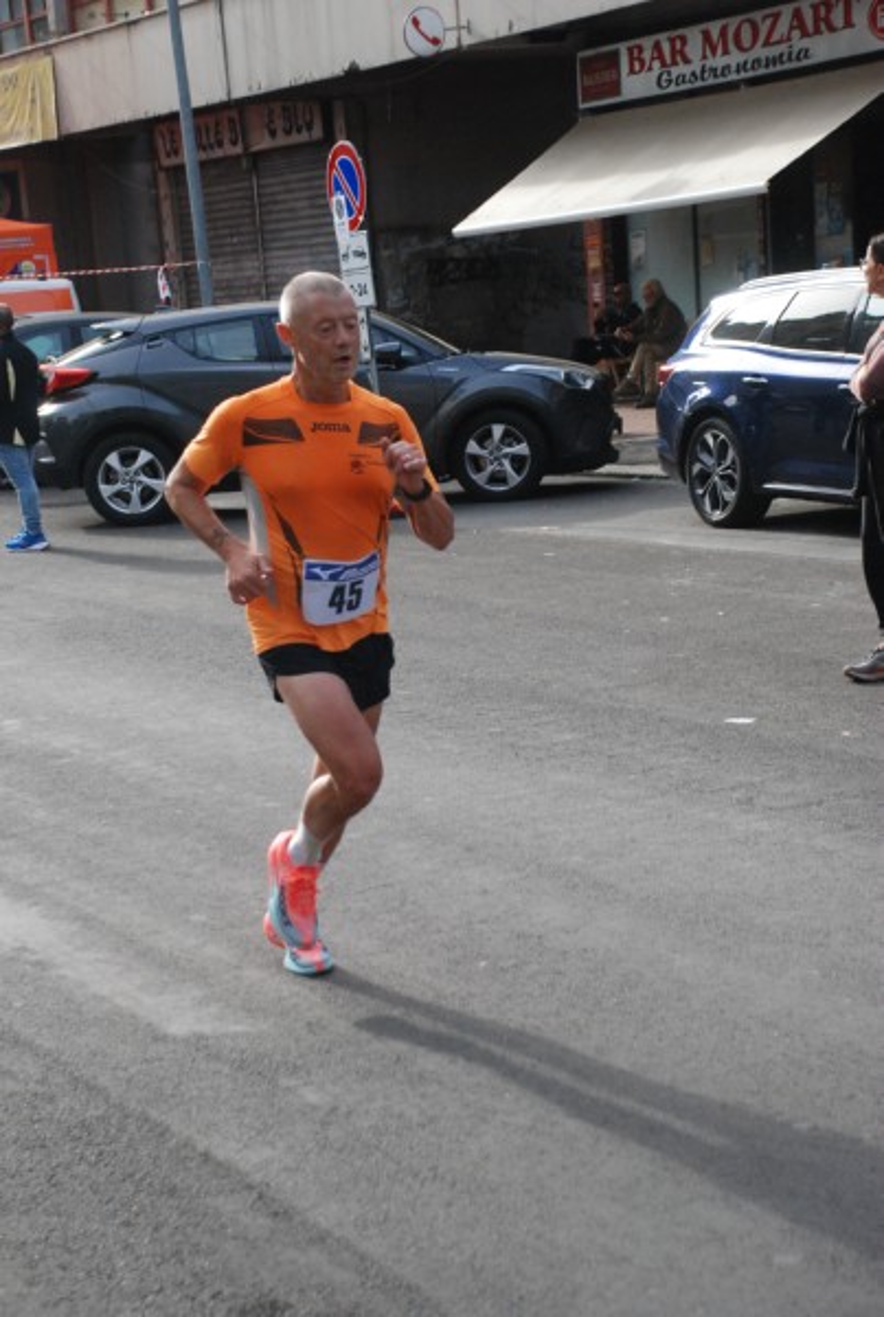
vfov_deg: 26.9
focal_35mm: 75
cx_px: 442
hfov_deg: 18.3
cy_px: 658
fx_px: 2748
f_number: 5
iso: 1000
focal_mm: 50
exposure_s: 1/800
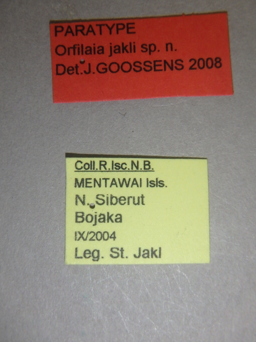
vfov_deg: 38.9
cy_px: 171
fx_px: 483
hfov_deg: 29.7
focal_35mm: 49
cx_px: 128
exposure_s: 1/200
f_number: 5.2
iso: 400
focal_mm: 8.7
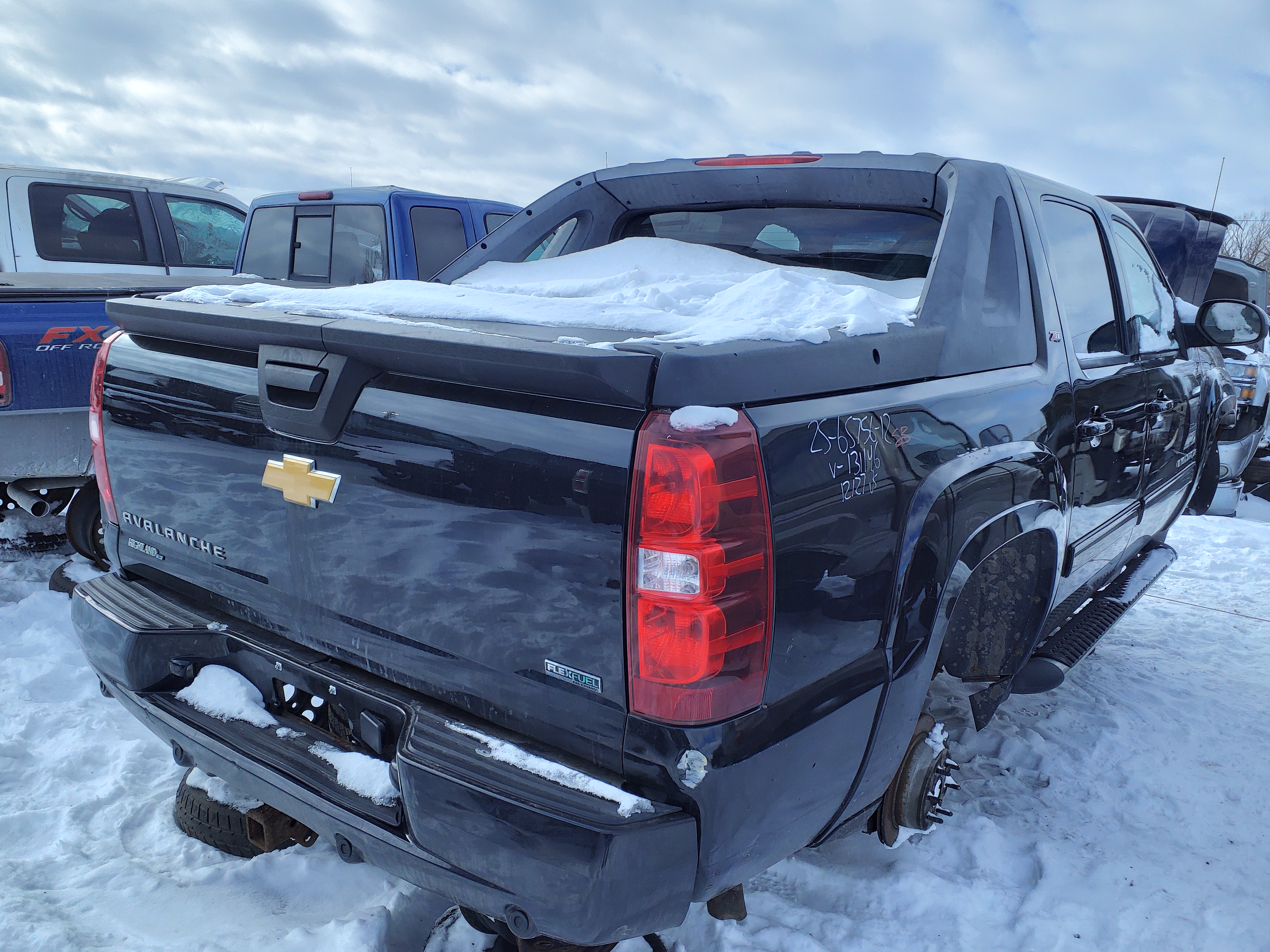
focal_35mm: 26
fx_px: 954
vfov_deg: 53.1
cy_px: 476
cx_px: 635
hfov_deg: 67.3
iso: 40
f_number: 1.9
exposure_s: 1/608
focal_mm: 3.58
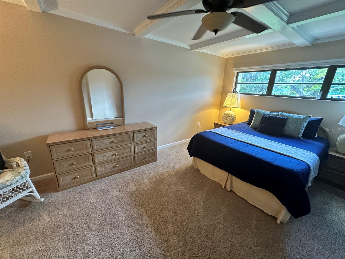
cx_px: 172
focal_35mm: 14
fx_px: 140
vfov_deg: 85.7
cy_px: 130
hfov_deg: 102.1
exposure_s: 1/120
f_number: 2.2
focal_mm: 2.22
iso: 320
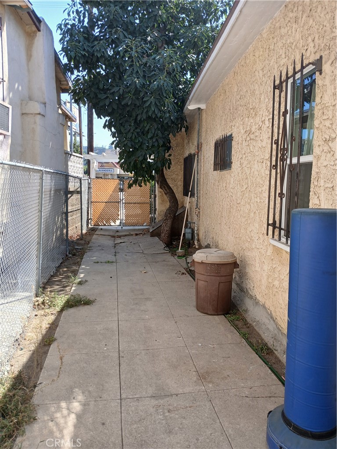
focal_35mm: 26
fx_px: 337
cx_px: 168
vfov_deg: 67.3
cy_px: 224
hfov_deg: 53.1
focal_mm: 3.98
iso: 20
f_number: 1.8
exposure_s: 1/176
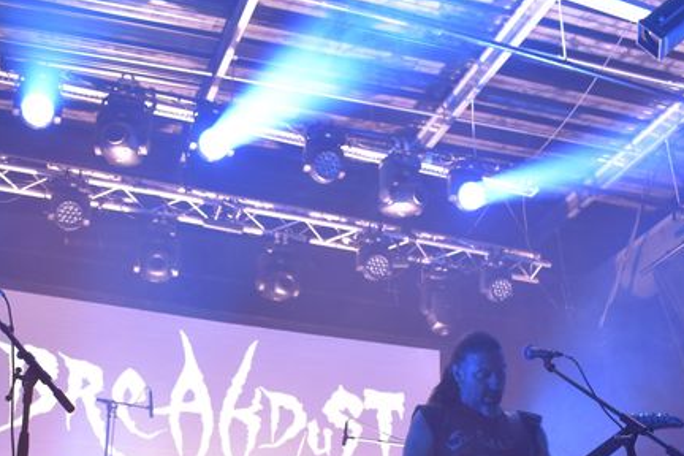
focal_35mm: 50
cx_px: 375
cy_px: 414
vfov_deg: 26.1
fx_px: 950
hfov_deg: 39.6
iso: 2000
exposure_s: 1/60
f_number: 3.5
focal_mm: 18
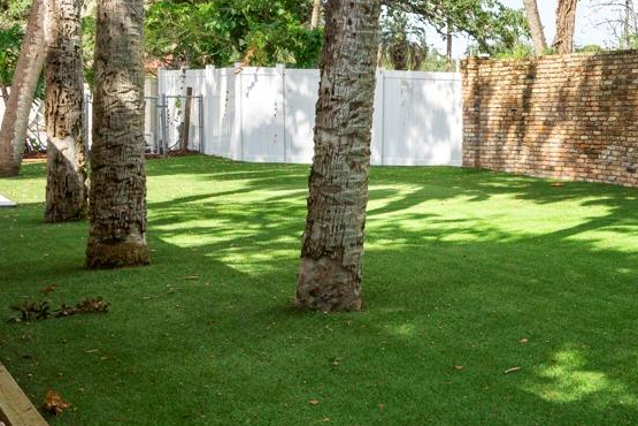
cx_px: 700
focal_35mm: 49
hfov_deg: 34.8
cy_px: 133
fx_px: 868
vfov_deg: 27.3
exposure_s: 1/200
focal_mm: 17
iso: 250
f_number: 8
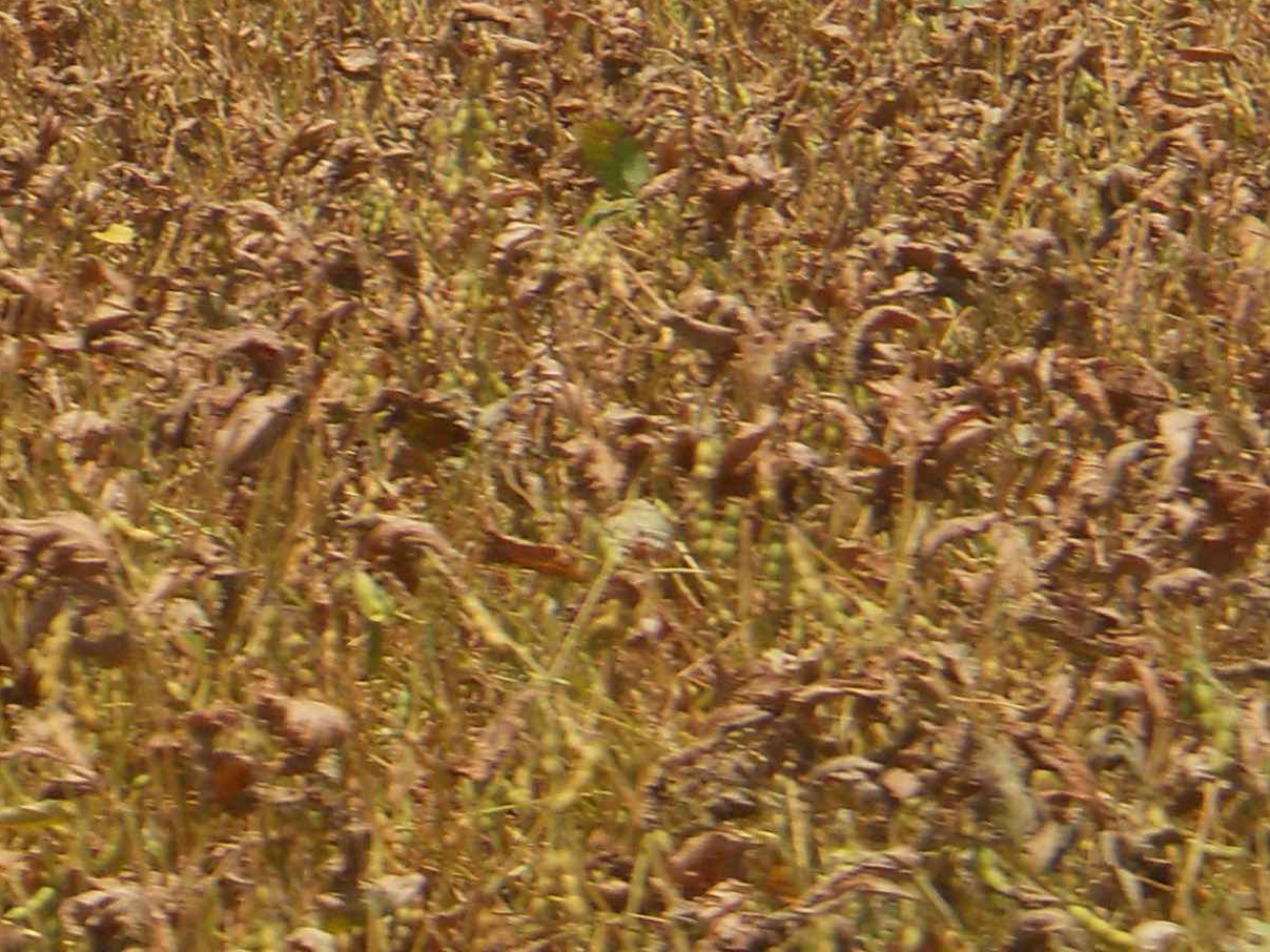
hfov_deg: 8.1
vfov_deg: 6.0
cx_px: 321
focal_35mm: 245
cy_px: -162
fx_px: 8989
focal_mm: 13.2
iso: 80
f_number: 4.4
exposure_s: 1/800
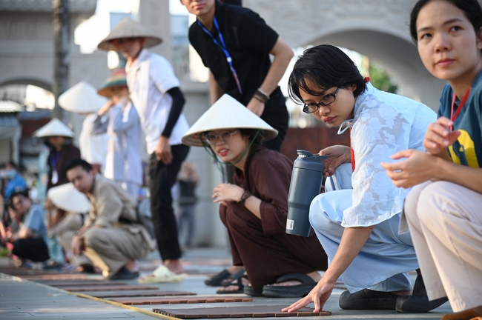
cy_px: 160
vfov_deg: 11.4
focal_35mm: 120
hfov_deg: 17.1
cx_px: 241
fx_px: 1605
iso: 400
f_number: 4
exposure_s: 1/400
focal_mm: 120
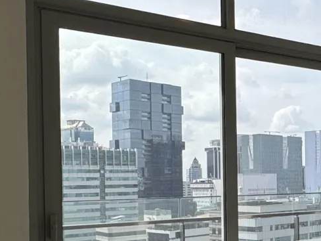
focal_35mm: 55
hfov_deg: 29.9
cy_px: 184
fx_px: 510
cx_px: 385
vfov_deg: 26.2
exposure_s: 1/687
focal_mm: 2.22
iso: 40
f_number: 2.2
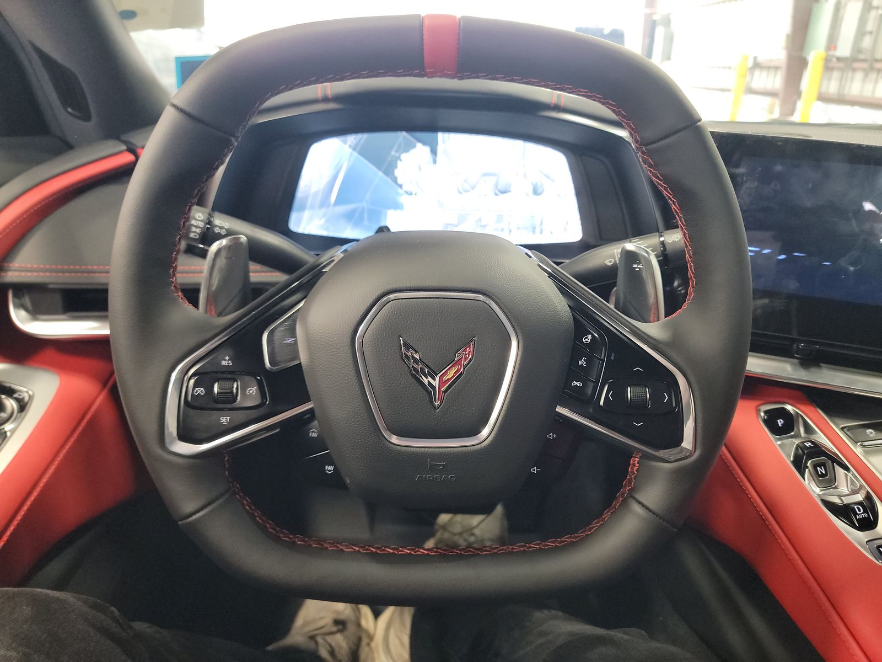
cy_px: 331
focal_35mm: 24
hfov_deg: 71.6
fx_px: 612
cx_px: 441
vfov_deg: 56.8
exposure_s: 1/59
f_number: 1.8
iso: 873
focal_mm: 6.7
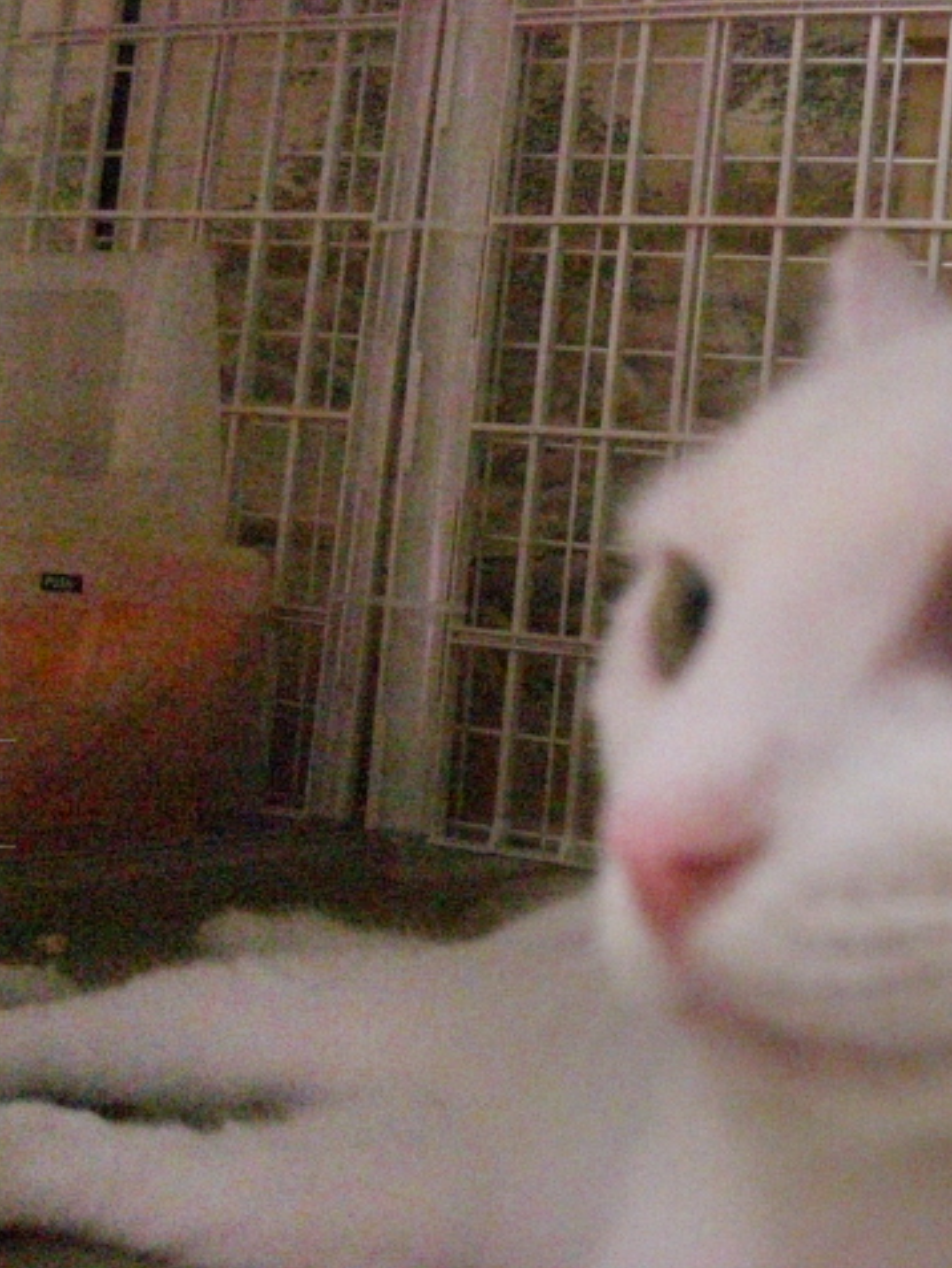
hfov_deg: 27.9
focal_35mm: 51
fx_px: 1869
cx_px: 782
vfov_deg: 37.5
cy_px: 633
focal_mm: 7.9
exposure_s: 1/30
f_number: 2.8
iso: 3200
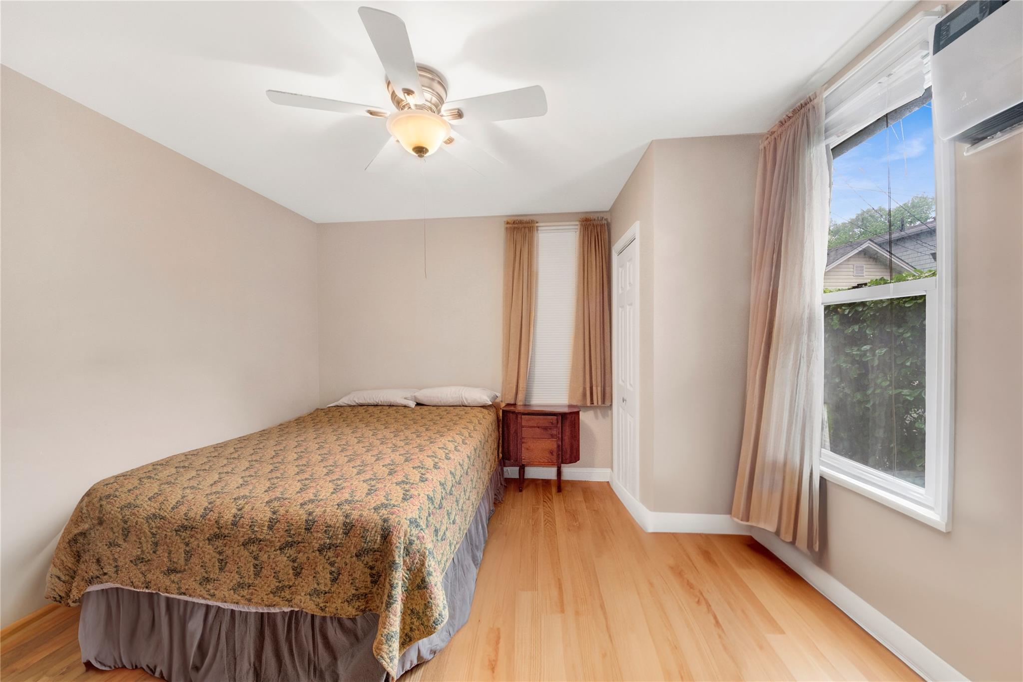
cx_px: 512
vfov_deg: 90.0
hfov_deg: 112.6
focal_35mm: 12
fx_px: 341
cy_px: 341
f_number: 8
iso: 2000
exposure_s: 1/3
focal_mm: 8
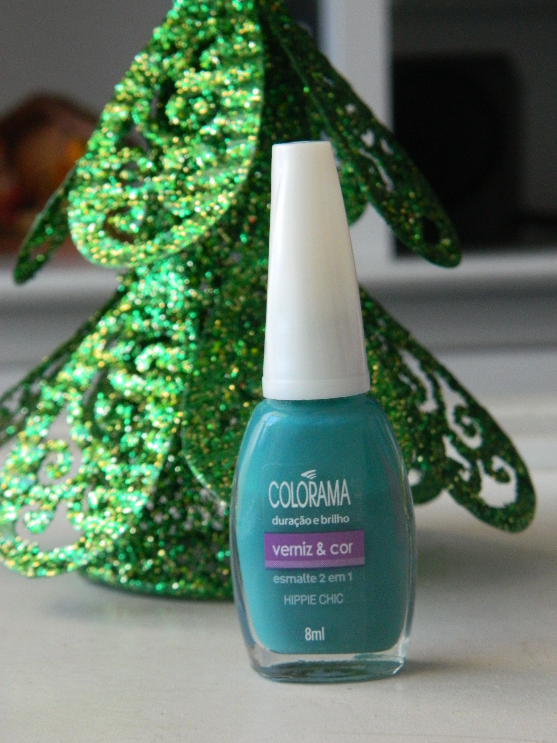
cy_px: 372
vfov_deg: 19.1
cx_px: 278
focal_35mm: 103
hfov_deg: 14.4
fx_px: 2210
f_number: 4.5
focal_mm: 18.6
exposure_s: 1/125
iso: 400
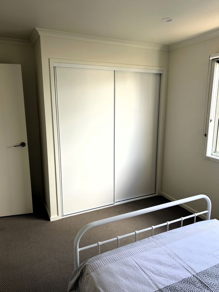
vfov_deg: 67.3
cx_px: 110
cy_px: 146
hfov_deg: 53.1
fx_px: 219
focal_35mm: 26
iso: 32
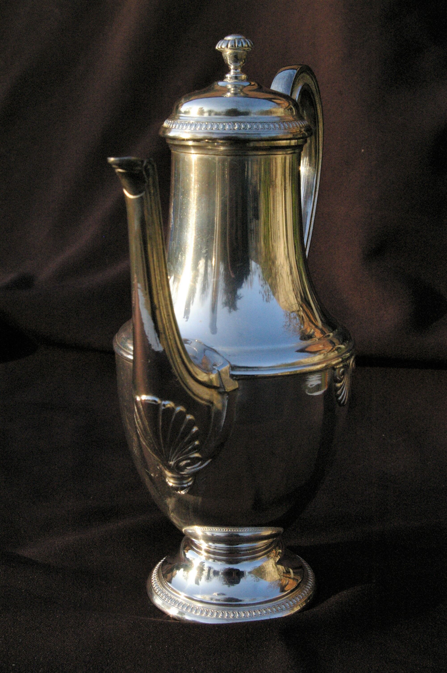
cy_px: 336
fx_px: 728
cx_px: 224
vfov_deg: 49.6
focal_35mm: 39
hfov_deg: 34.1
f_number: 9.5
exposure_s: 1/1000
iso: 1600
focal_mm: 26
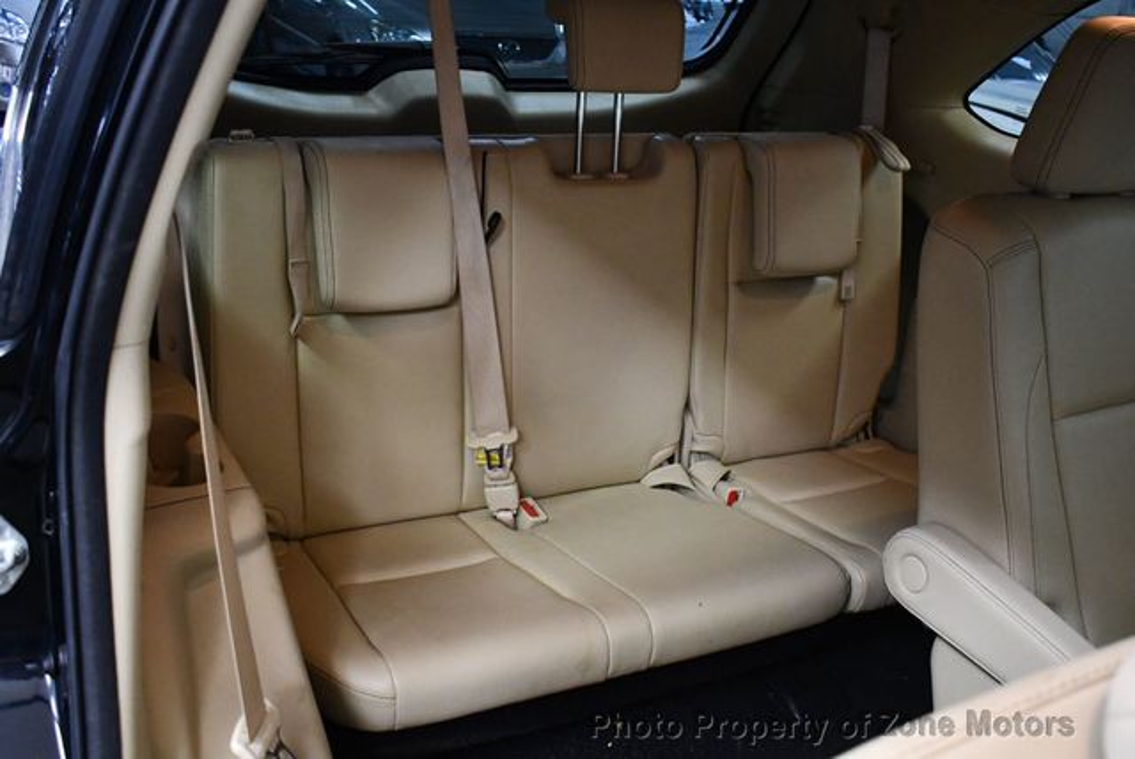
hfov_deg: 53.1
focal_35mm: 36
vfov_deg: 36.9
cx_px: 568
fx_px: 1136
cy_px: 380
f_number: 3.5
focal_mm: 18
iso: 3200
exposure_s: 1/125
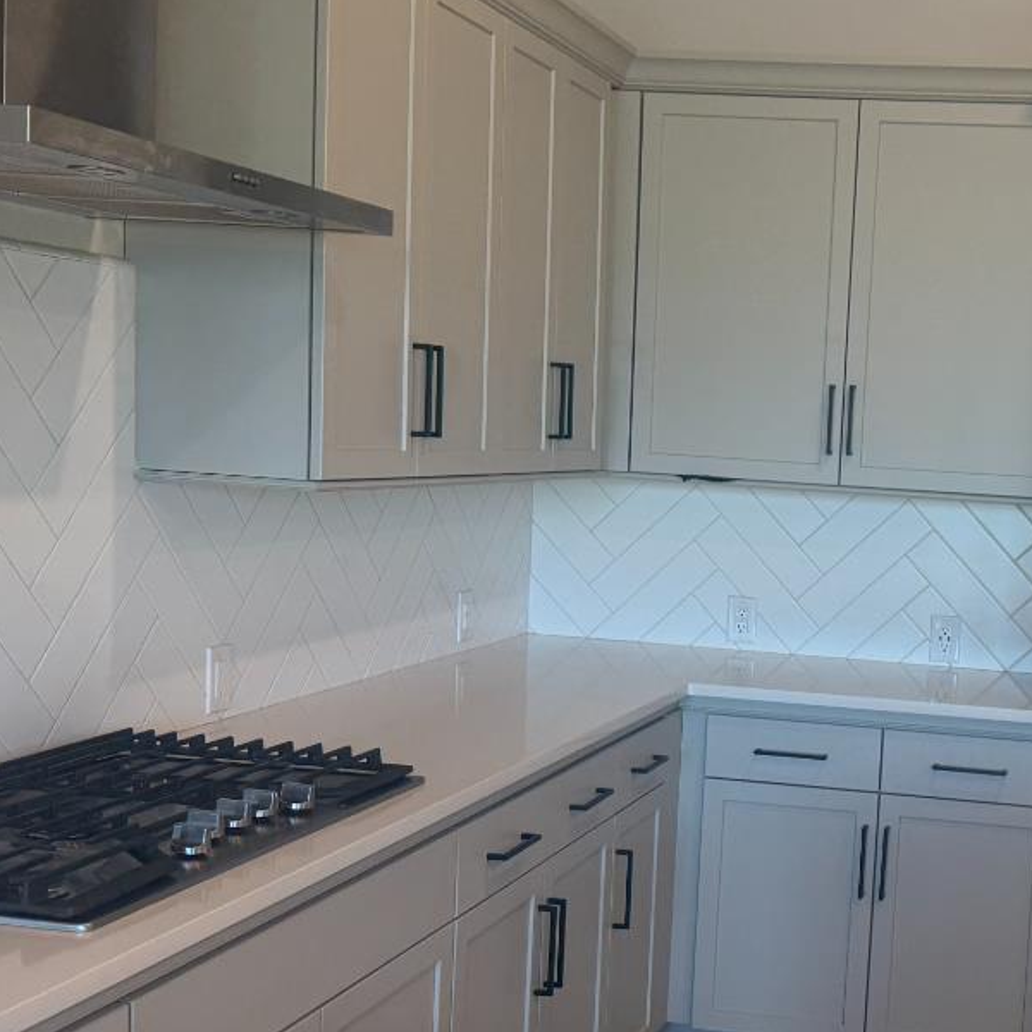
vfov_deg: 32.1
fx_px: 1788
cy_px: 627
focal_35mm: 53
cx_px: 870
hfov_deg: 31.1
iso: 100
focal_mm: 6.76
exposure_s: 1/120
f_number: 1.78
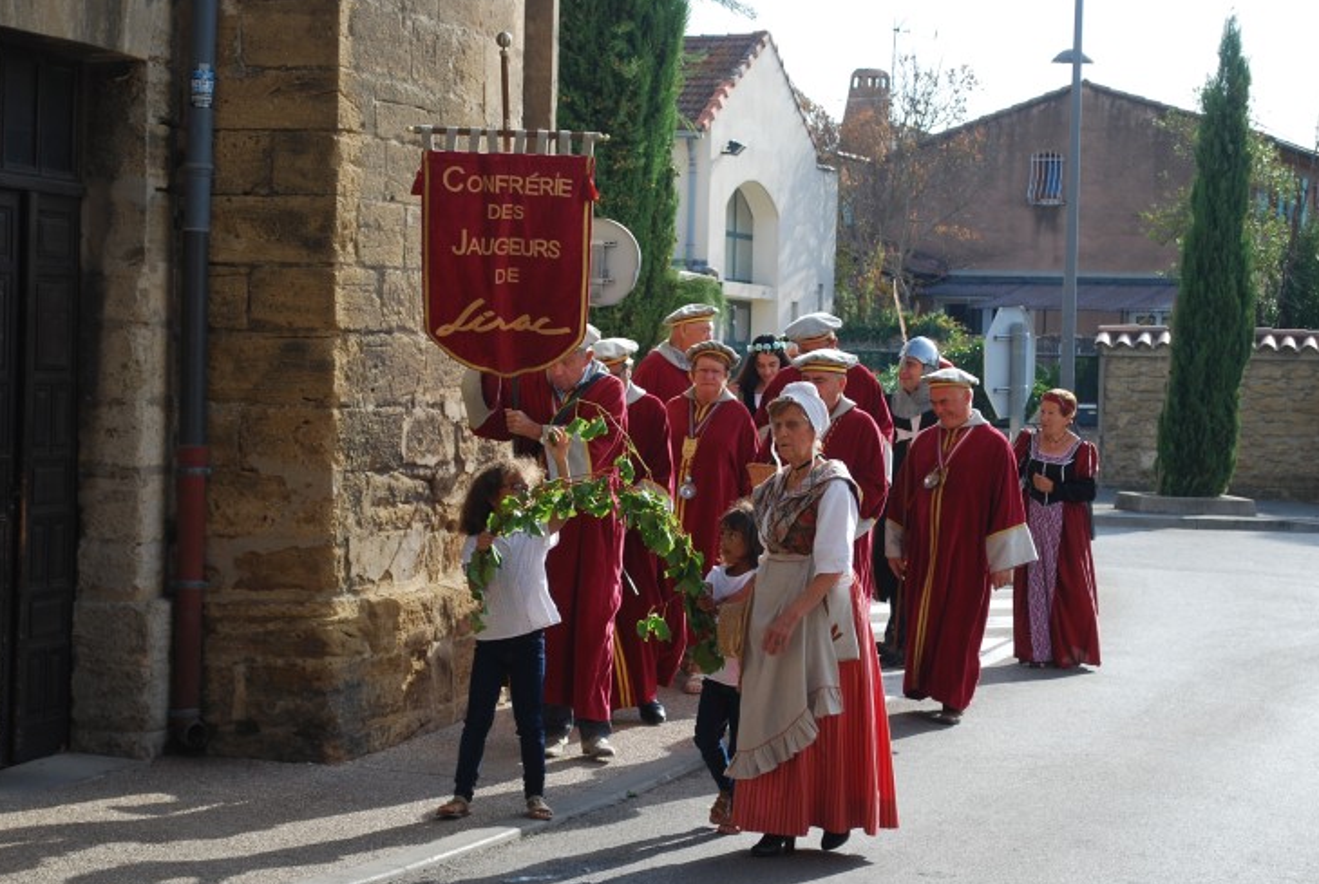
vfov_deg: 15.2
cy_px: 466
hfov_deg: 22.4
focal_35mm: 91
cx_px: 628
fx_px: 3324
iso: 100
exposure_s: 1/160
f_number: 6.3
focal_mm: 55
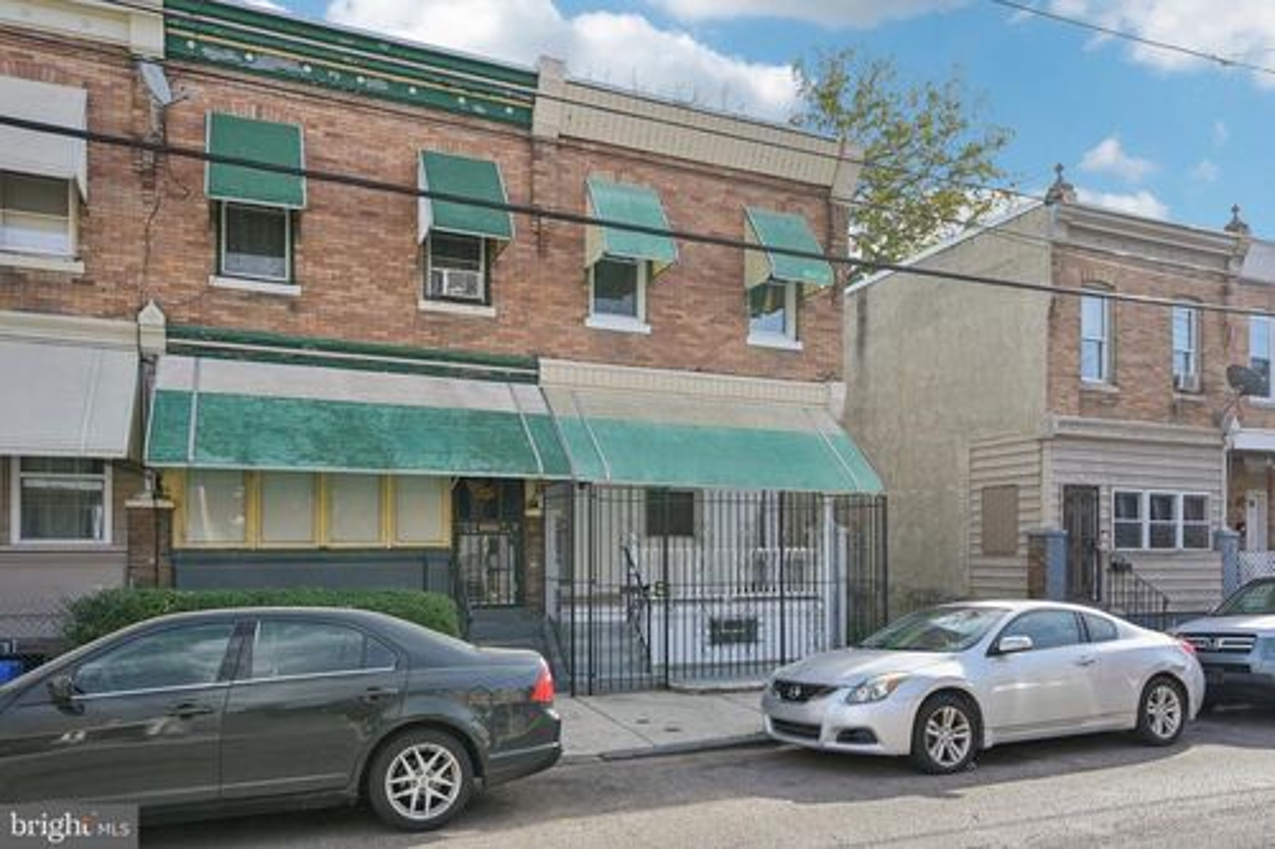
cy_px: 424
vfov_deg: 55.1
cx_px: 638
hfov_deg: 76.1
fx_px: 814
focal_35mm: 23
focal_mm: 23
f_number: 8
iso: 100
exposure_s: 1/125
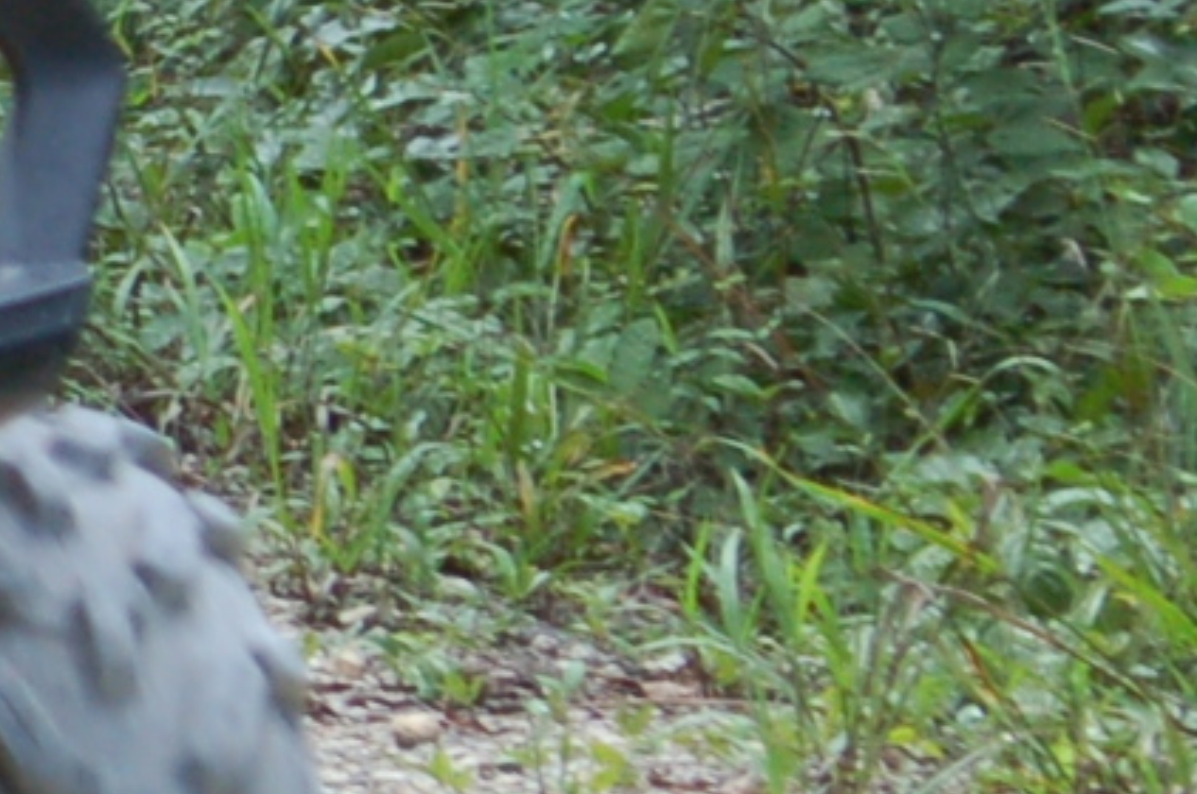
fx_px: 14630
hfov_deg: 4.6
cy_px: -445
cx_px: -1373
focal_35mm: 441
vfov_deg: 3.1
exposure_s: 1/320
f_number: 5.6
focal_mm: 55
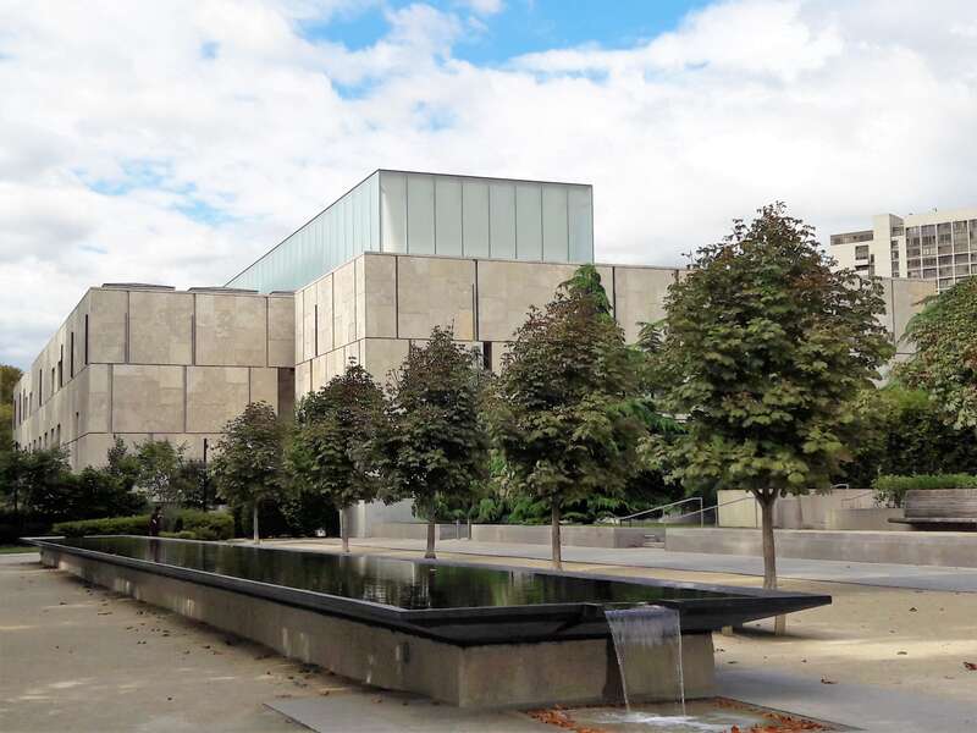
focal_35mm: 28
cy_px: 366
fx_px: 790
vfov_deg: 49.7
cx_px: 488
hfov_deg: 63.4
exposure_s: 1/1471
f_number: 1.9
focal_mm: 3.7
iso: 40
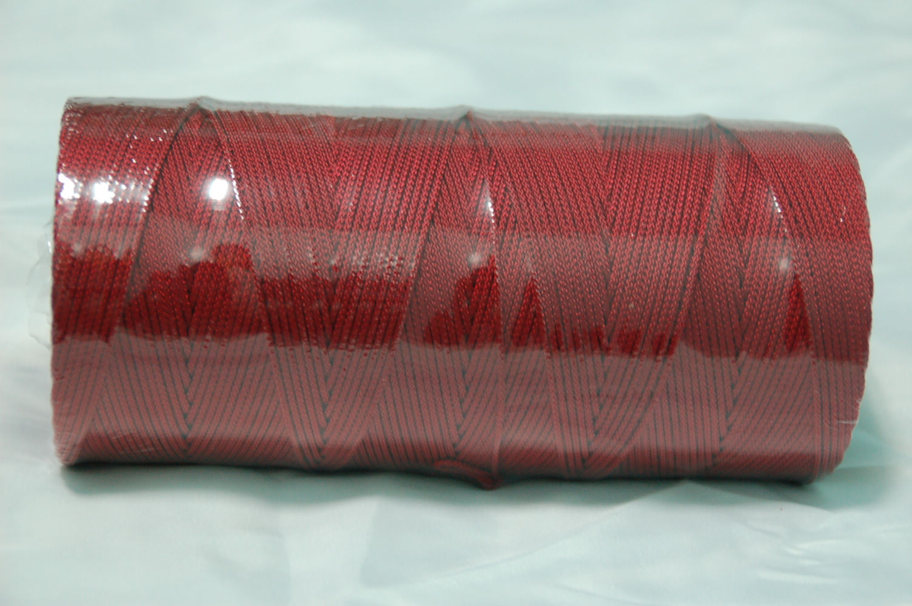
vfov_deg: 15.2
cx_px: 456
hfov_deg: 22.6
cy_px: 303
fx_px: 2278
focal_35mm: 90
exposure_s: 1/6
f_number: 5.3
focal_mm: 60
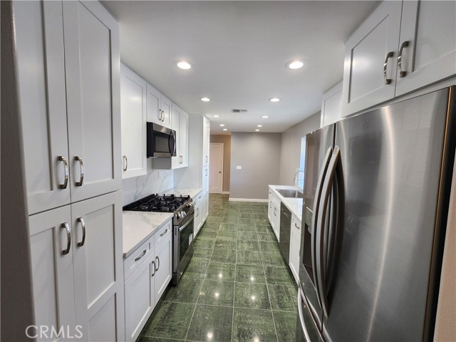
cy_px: 171
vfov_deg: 89.9
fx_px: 171
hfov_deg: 106.2
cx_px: 228
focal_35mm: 13
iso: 125
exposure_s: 1/60
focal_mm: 2.2
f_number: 2.2
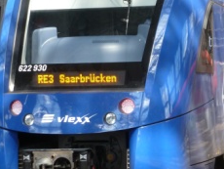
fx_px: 965
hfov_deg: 13.2
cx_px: 176
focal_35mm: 149
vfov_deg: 10.0
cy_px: 98
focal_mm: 11.7
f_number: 4.6
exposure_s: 1/60
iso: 125
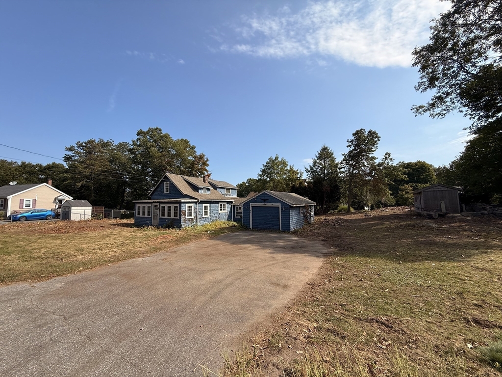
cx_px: 251
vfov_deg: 85.7
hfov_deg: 102.1
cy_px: 188
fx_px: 203
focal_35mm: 14
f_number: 2.2
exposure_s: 1/1613
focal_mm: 2.22
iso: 50
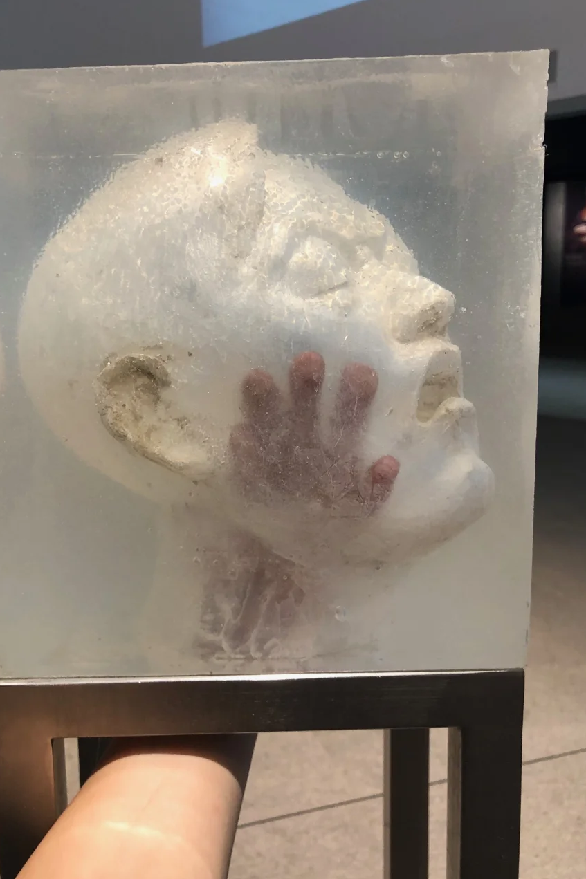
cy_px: 409
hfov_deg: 39.8
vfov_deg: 57.2
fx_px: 806
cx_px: 238
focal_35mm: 33
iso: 40
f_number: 1.8
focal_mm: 4
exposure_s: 1/20
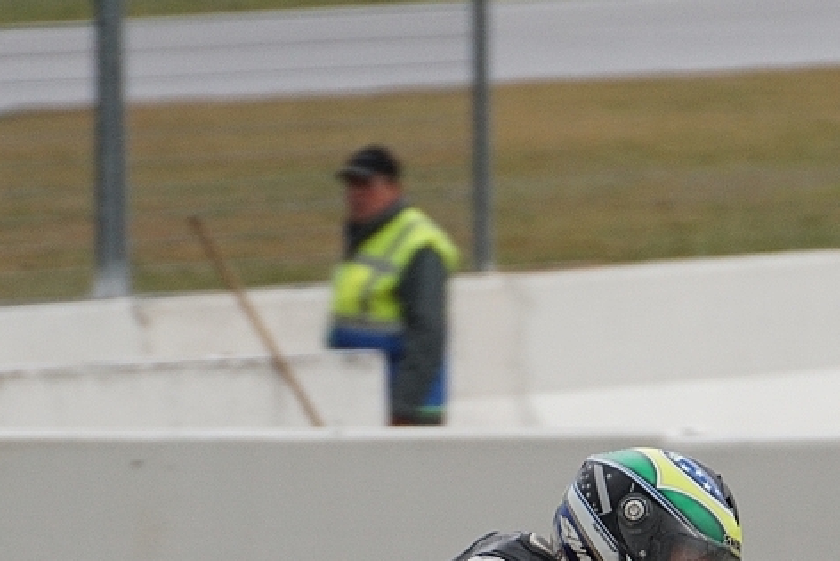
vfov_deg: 1.4
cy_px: 681
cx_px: 646
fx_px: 23736
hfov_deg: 2.0
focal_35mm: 1017
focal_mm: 250
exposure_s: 1/800
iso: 500
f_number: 6.3
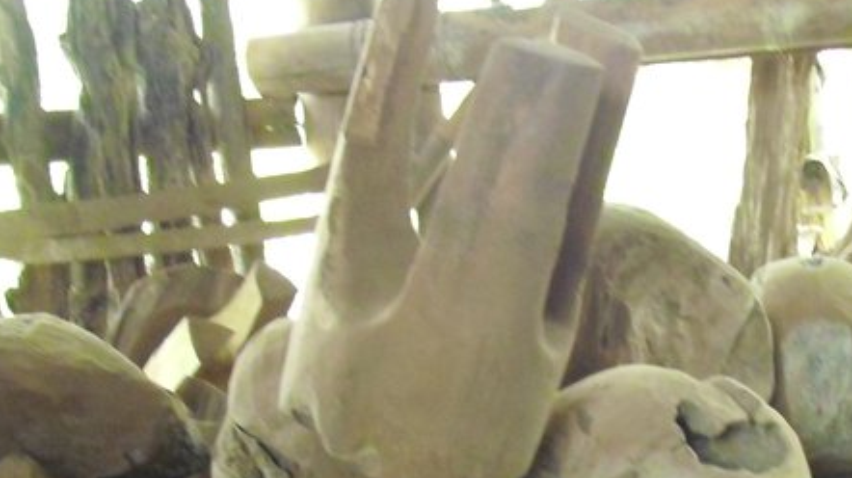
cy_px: 680
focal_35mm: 96
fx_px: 2167
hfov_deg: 21.8
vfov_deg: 12.1
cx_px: 754
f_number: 2.8
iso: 400
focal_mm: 6.2
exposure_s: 1/60
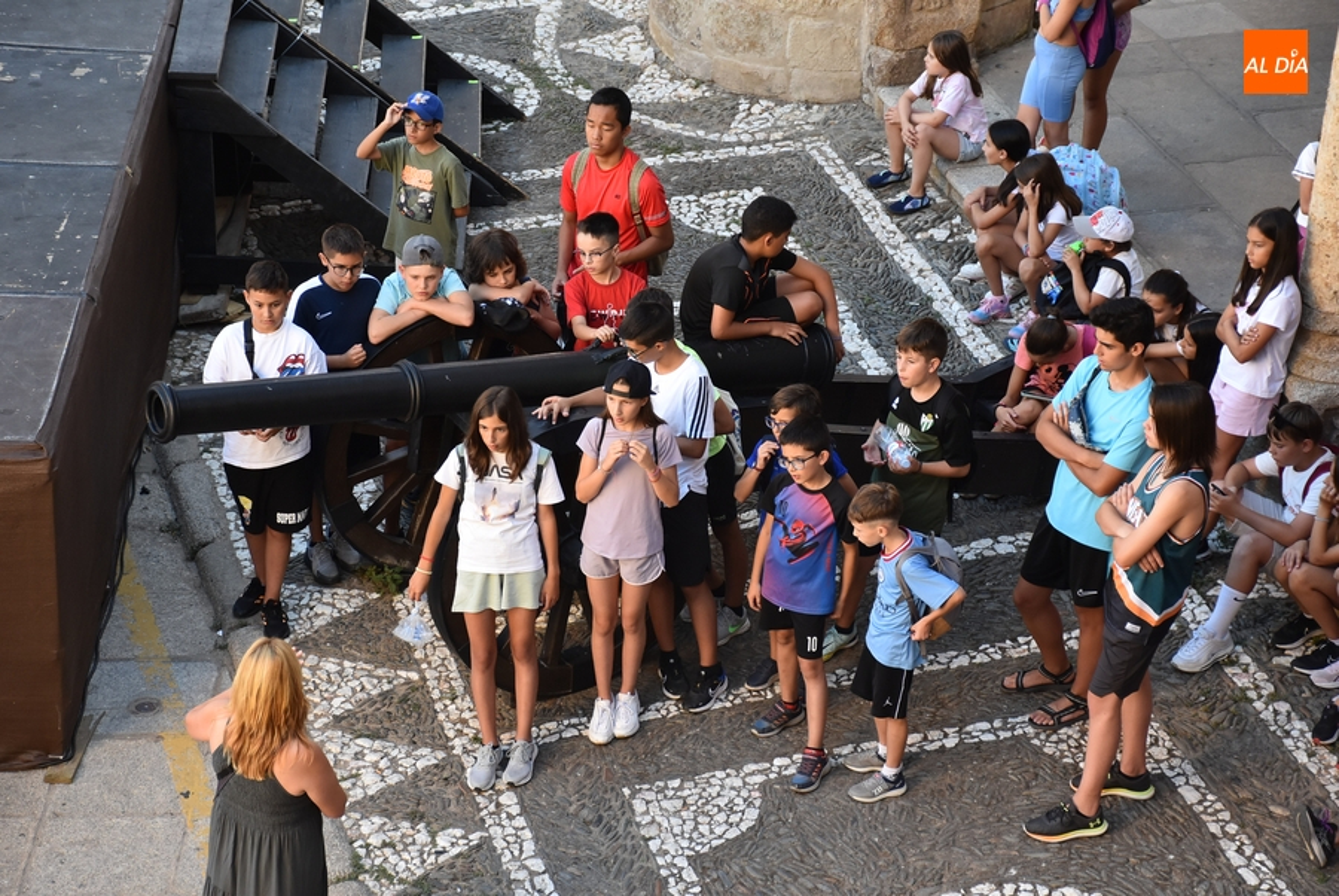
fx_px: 3686
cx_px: 670
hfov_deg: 20.6
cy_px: 448
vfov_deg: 13.9
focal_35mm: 99
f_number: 5
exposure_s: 1/250
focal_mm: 66
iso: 800
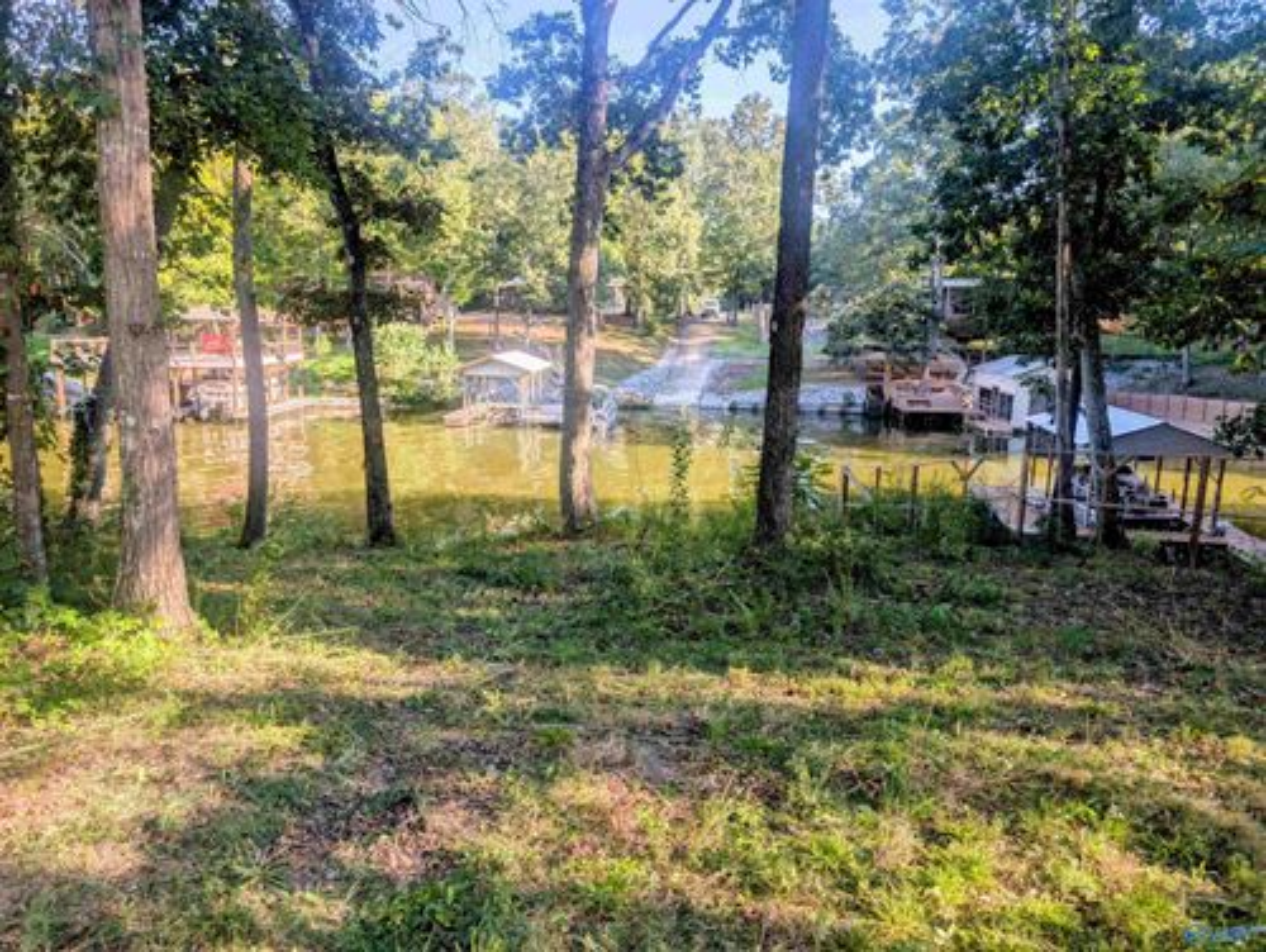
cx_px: 633
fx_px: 879
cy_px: 476
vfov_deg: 56.9
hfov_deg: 71.5
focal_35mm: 24
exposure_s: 1/235
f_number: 1.68
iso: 20
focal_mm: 6.9
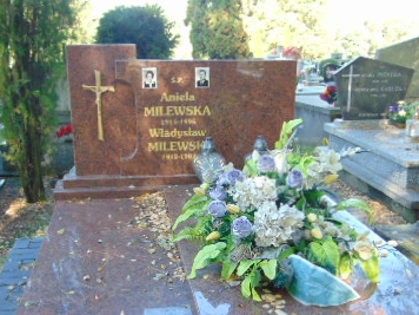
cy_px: 250
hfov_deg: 42.1
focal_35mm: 45
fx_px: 545
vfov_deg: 31.4
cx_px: 204
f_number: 3
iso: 80
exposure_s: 1/60
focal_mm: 4.5
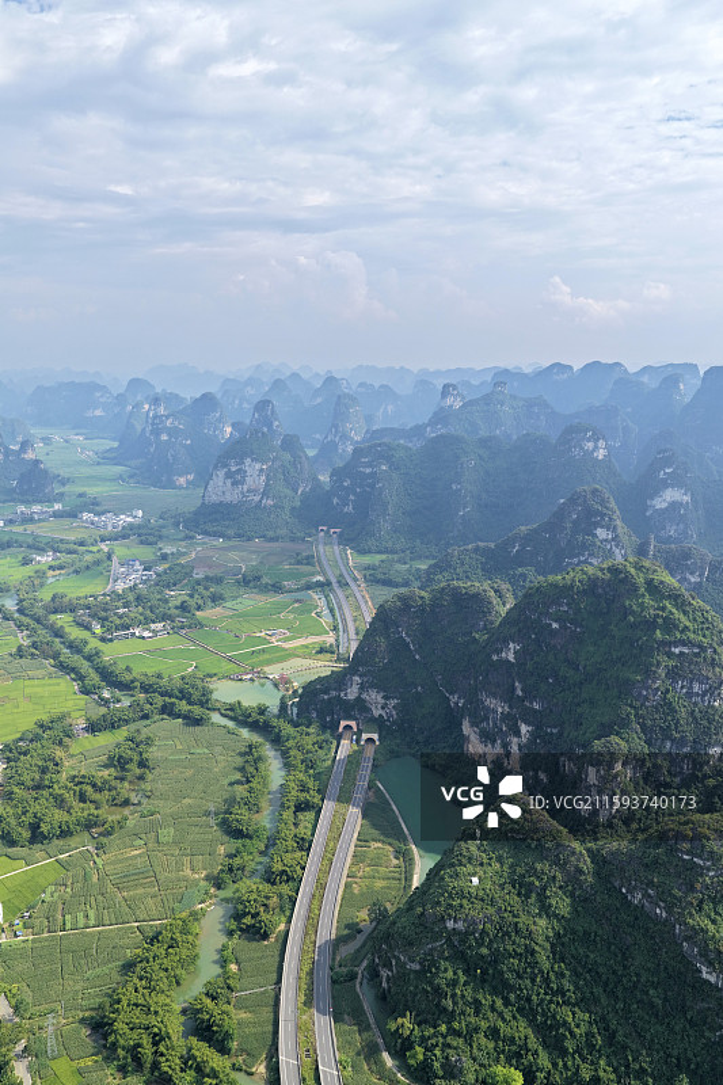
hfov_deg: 46.4
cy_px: 542
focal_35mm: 28
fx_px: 844
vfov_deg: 65.5
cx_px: 362
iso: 200
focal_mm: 14.45
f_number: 2.8
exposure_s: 1/1600
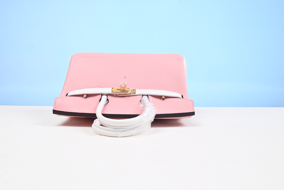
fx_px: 316
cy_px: 95
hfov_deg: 48.4
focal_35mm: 40
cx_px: 142
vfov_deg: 33.4
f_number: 16
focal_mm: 40
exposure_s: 1/2
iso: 100
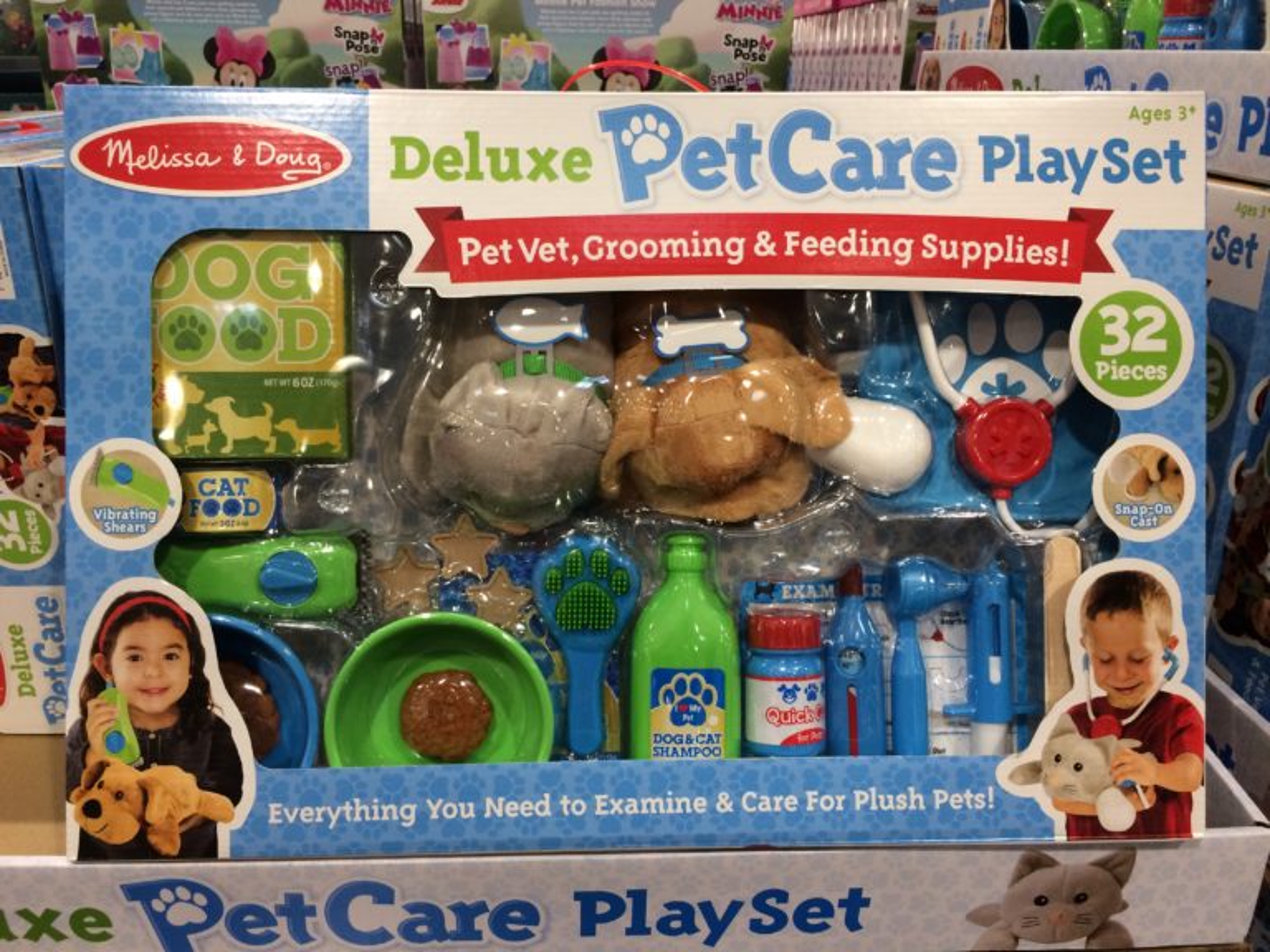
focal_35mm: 29
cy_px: 476
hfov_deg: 61.7
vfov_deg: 48.2
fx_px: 1064
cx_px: 635
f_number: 2.2
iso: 64
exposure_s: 1/33
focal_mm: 4.15
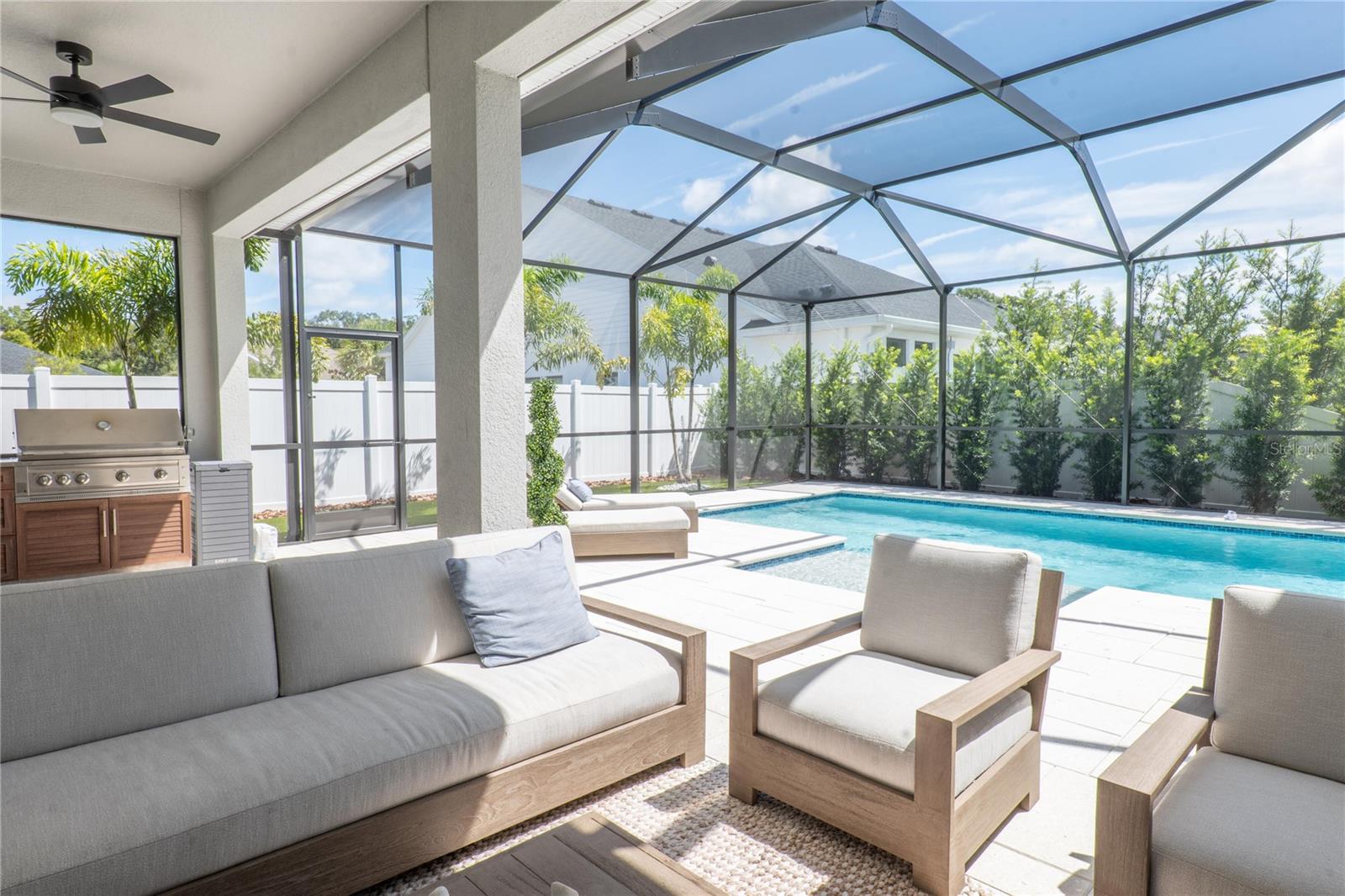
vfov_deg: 61.9
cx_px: 672
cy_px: 448
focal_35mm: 20
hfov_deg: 84.0
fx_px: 747
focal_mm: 20
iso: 100
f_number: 20
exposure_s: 1/80
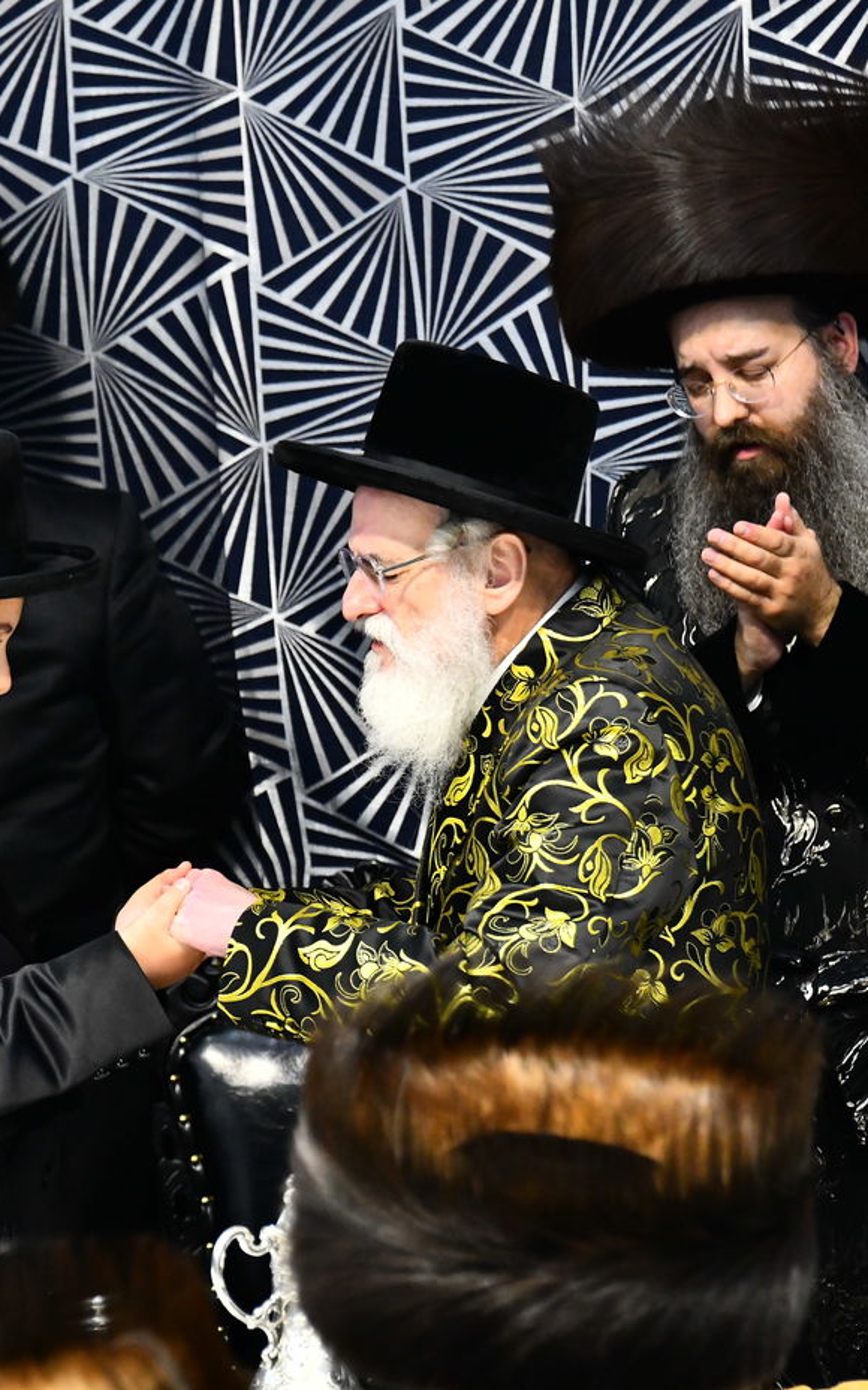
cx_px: 239
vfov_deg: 8.5
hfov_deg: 5.3
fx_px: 9311
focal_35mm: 246
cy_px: 693
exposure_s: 1/250
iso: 3200
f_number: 5.6
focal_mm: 160
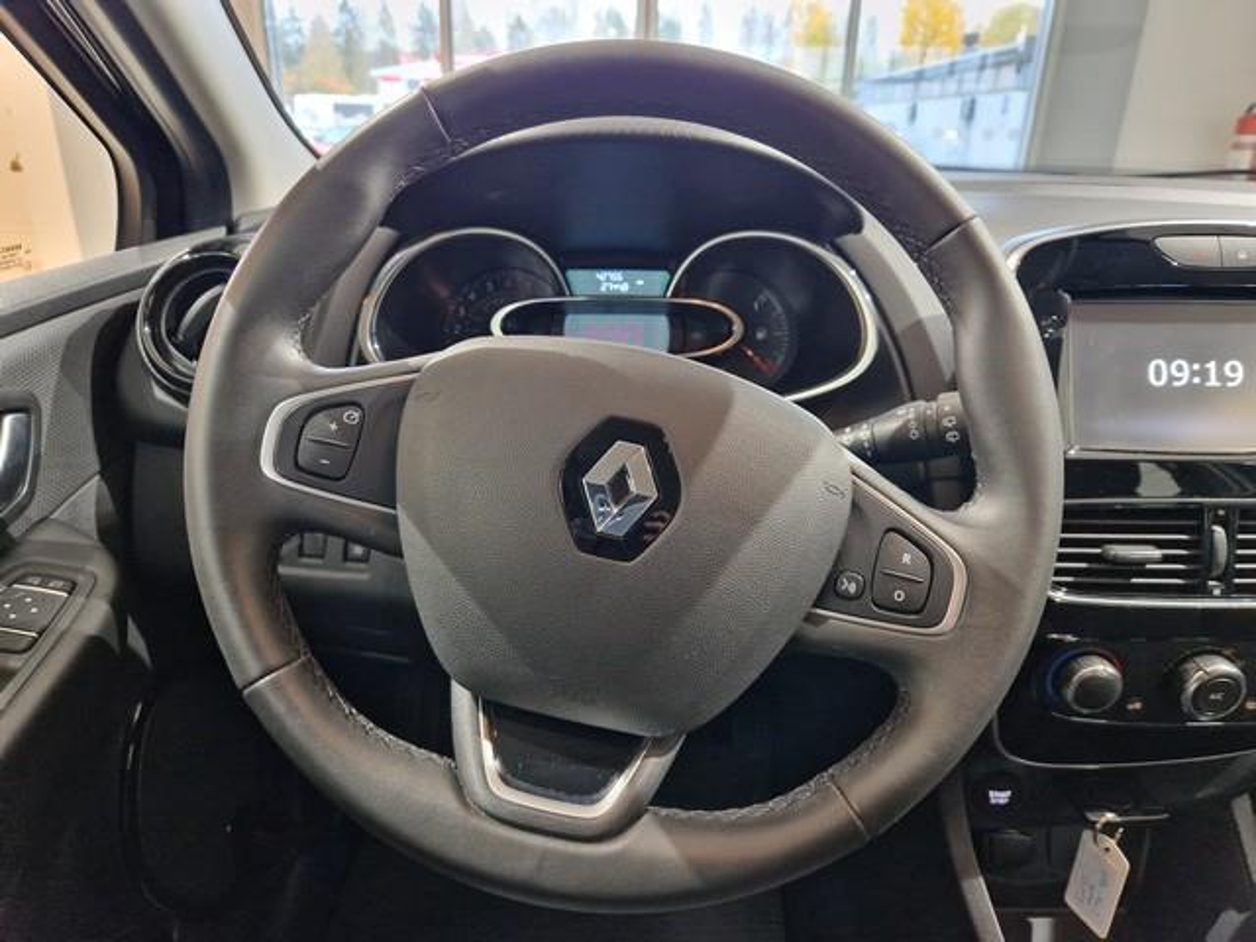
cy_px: 471
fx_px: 835
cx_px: 628
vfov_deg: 58.9
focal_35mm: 23
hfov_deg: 73.9
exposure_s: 1/50
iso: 800
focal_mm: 5.4
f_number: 1.8
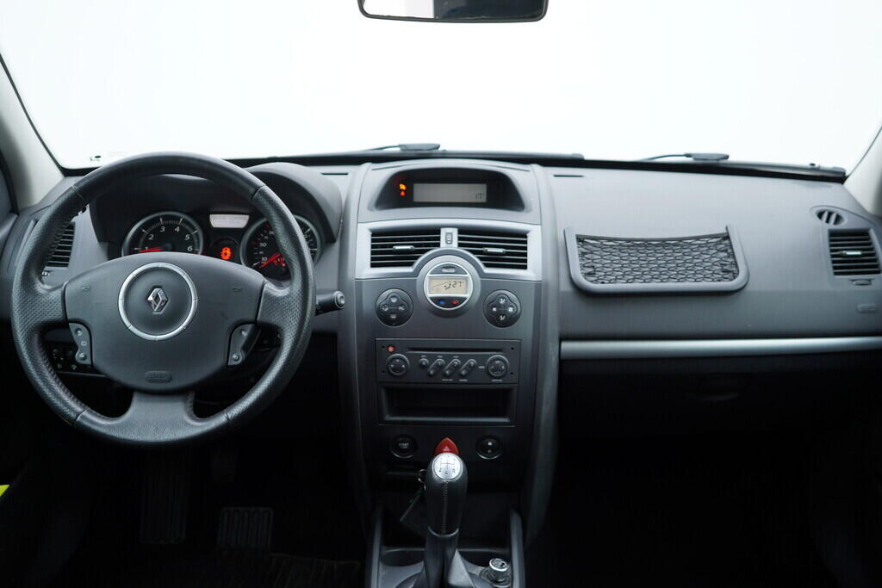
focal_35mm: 36
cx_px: 441
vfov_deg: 36.9
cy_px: 294
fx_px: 882
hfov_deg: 53.1
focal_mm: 24
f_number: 2.8
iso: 125
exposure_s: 1/40
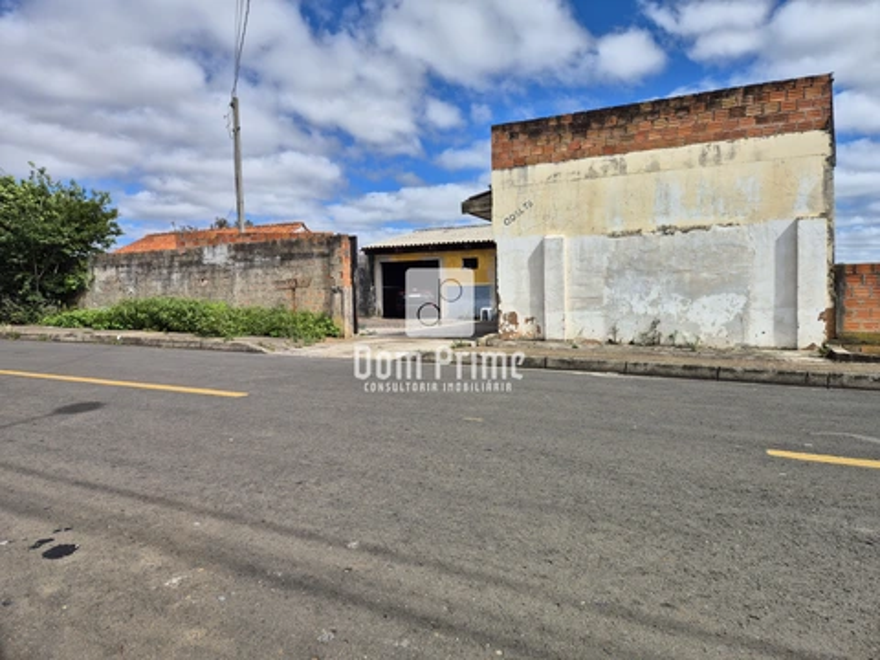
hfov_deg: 73.9
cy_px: 330
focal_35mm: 23
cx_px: 440
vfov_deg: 58.9
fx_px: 585
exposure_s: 1/2120
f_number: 1.8
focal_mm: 5.4
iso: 25
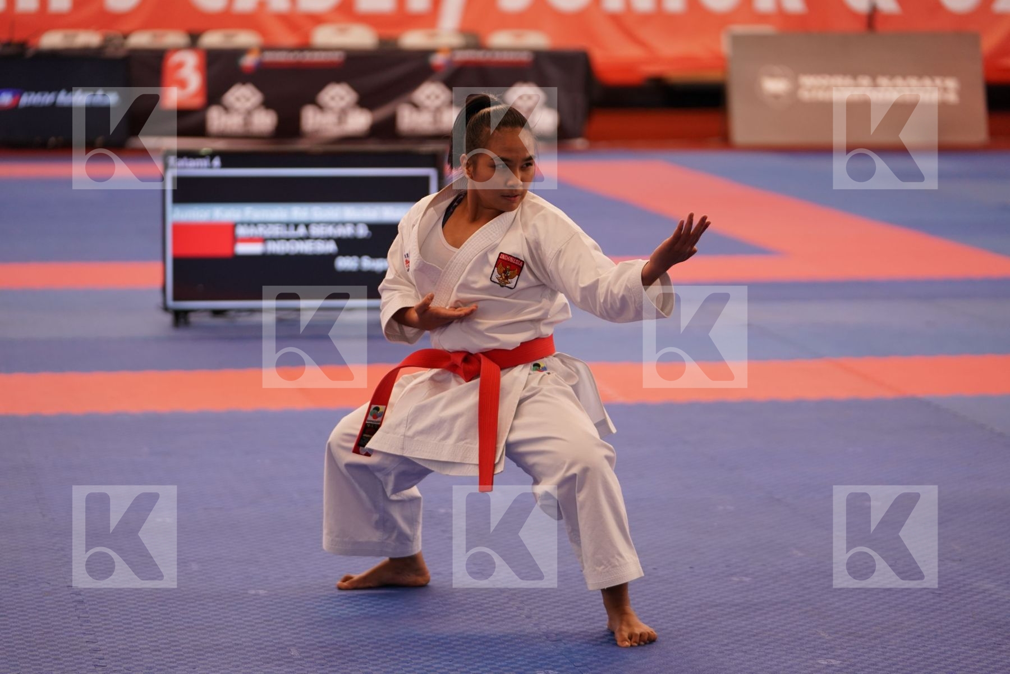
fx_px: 3366
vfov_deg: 11.4
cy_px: 337
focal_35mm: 120
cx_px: 505
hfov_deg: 17.1
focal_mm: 120
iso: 1000
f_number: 2.8
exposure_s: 1/500
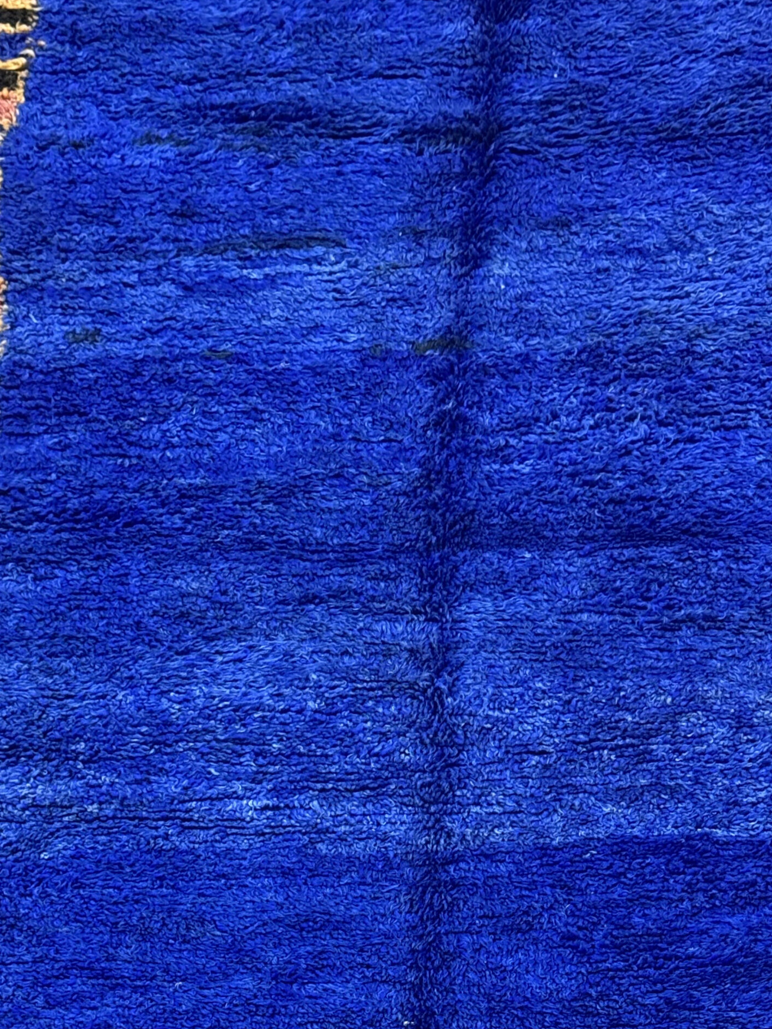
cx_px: 402
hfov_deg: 22.6
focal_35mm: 65
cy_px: 415
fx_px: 1932
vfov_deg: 29.7
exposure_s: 1/33
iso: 250
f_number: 1.78
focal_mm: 6.76
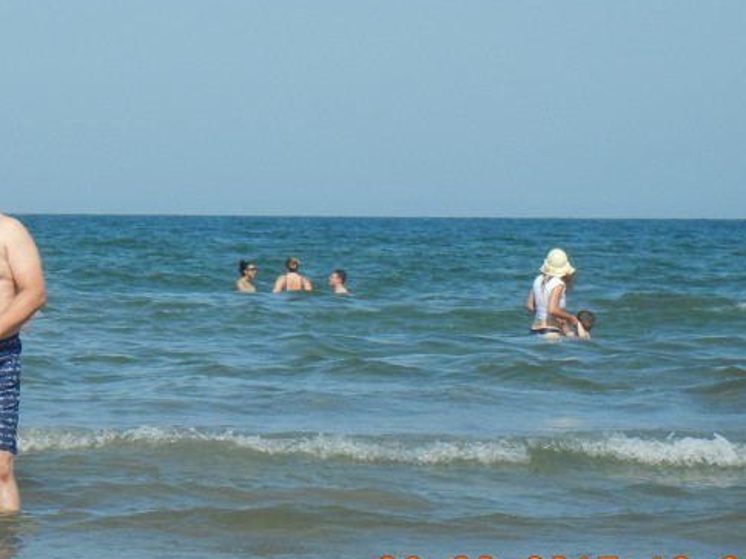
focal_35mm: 216
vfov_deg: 6.9
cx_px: 72
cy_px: 108
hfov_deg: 9.1
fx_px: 4655
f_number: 9
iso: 160
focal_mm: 18.3
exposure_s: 1/290
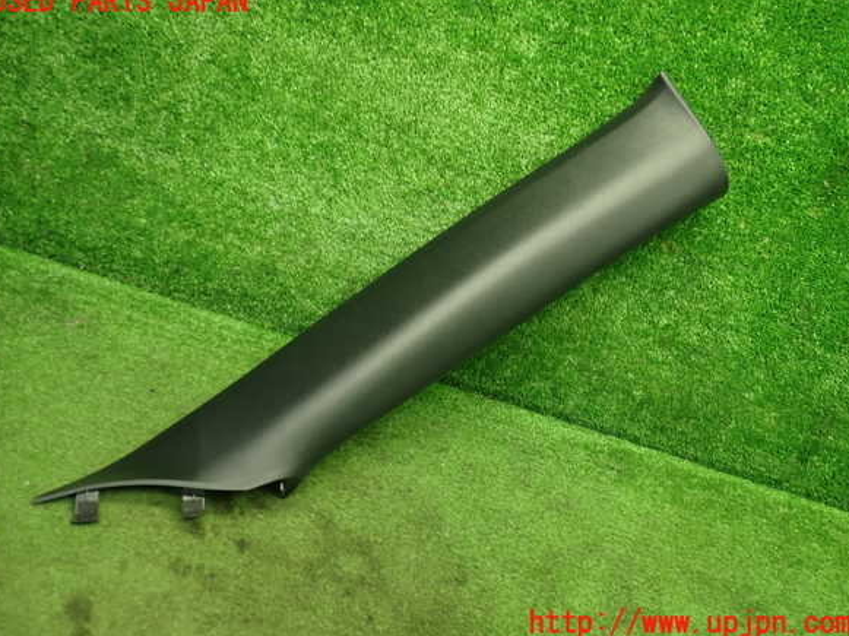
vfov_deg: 45.4
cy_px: 313
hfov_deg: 58.4
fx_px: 760
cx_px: 421
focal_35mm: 31
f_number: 2.3
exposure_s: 1/30
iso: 200
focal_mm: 5.4
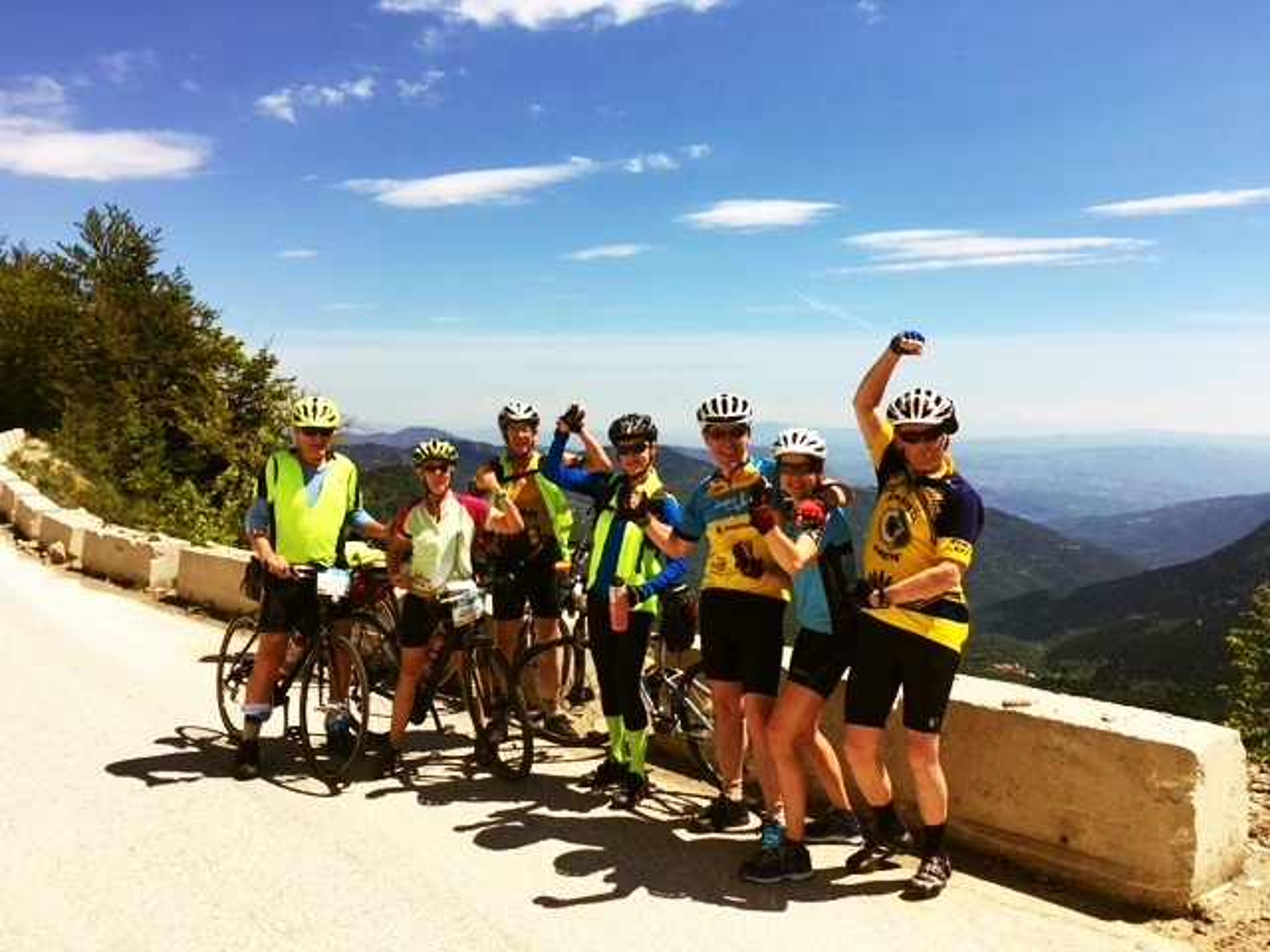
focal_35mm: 29
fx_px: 1064
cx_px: 635
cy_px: 476
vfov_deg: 48.2
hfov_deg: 61.7
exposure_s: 1/2079
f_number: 2.2
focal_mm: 4.15
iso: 25
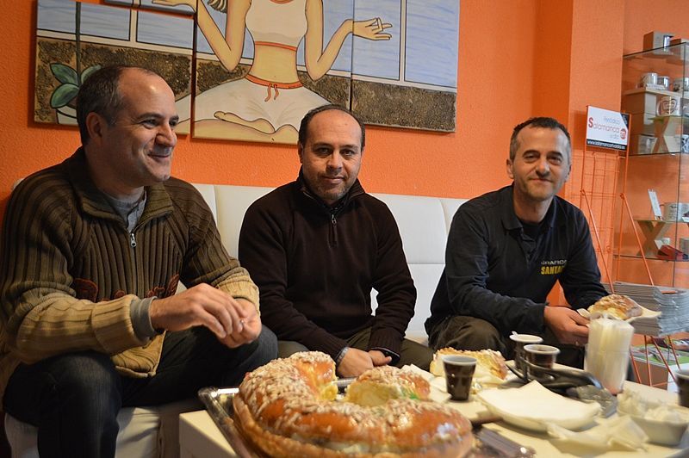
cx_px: 344
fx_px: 631
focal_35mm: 33
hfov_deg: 57.3
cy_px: 229
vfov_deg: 39.9
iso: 900
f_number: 4
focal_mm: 22
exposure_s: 1/15
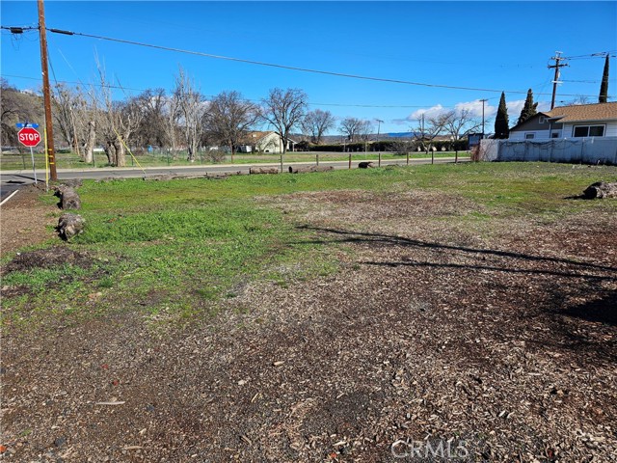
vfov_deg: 58.9
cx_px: 308
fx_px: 410
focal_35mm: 23
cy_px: 232
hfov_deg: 73.9
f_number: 1.7
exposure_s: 1/814
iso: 10
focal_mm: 6.3
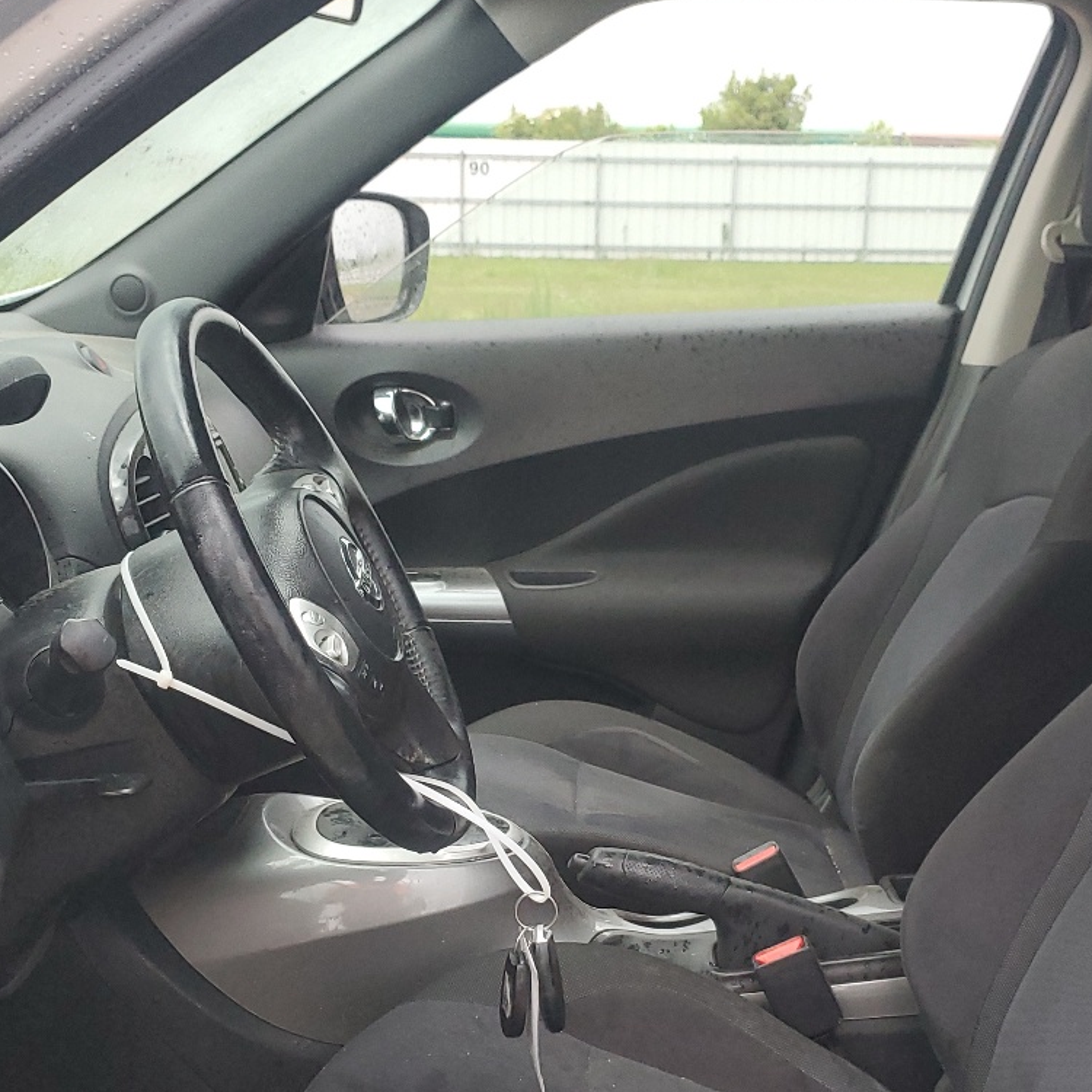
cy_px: 783
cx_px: 577
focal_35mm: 49
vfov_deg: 34.1
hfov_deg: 34.7
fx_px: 1749
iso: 135
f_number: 1.5
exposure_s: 1/60.2
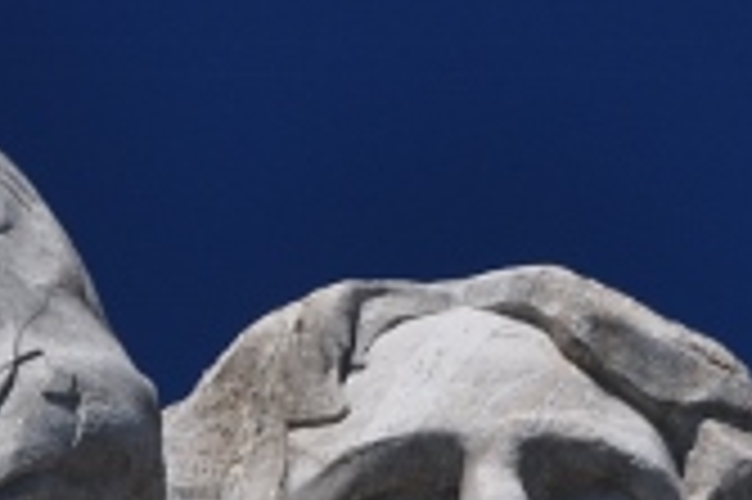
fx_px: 15463
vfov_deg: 1.8
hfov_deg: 2.8
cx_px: 662
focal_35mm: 741
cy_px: 860
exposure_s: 1/125
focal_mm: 110
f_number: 13
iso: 200
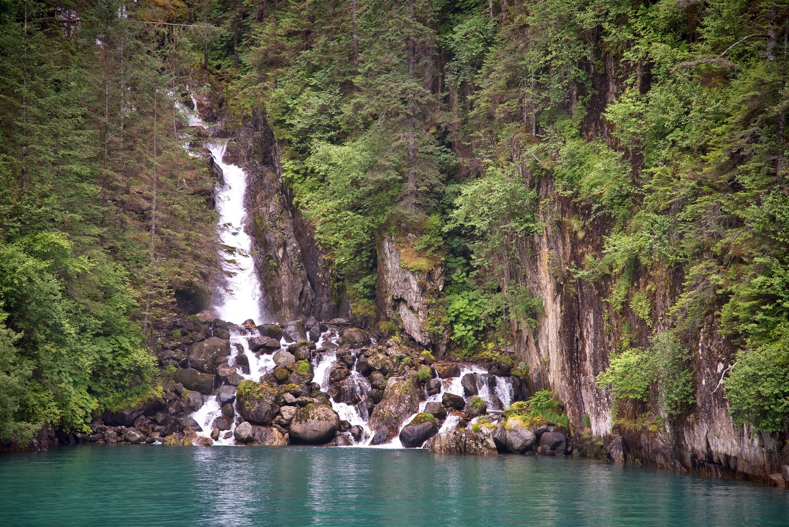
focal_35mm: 120
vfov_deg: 11.4
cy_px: 264
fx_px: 2630
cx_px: 394
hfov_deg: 17.1
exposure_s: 1/250
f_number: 4
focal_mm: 120
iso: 400
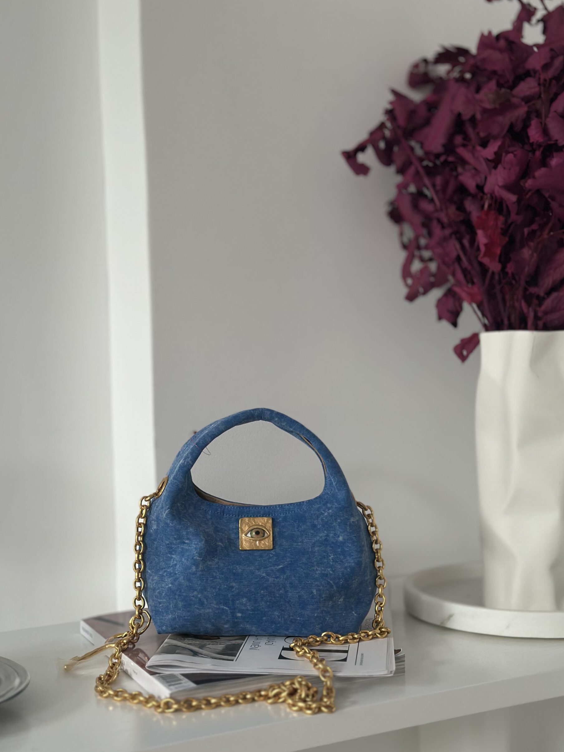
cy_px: 361
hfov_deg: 28.6
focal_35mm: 51
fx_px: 1108
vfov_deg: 37.5
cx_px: 279
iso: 100
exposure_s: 1/121
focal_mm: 6.86
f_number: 1.78
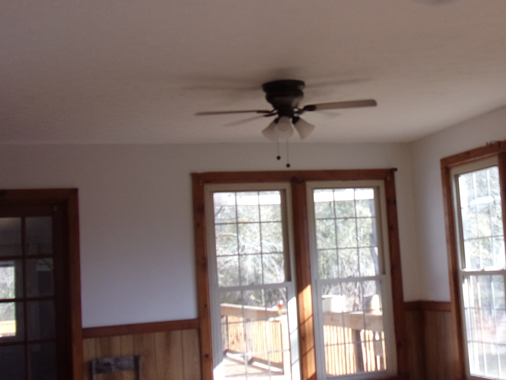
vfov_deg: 29.1
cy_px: 179
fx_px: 731
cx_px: 342
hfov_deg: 37.7
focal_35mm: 50
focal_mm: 5.9
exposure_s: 1/85
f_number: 3.7
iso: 80
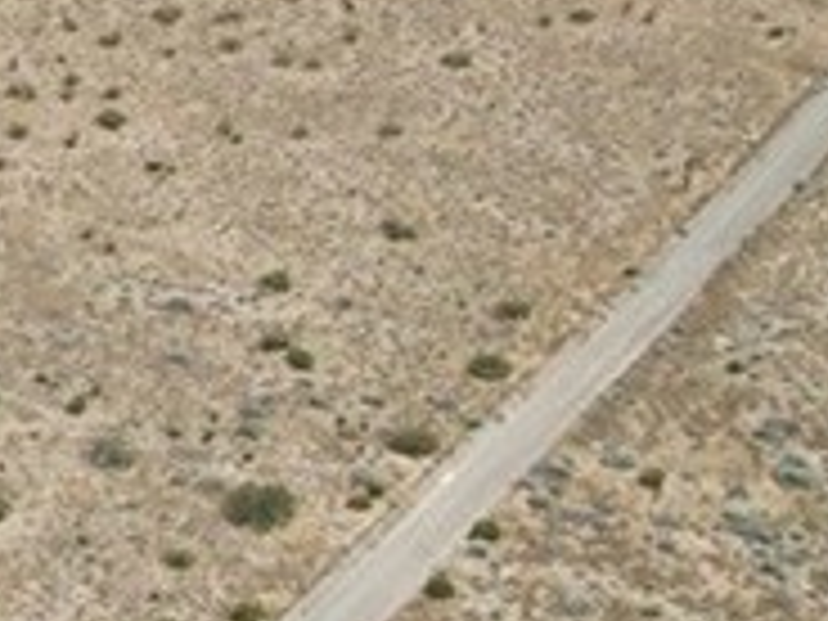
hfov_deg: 15.3
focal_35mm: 118
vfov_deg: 12.2
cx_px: -446
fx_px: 2823
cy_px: -187
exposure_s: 1/500
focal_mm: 8.38
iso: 100
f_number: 2.8
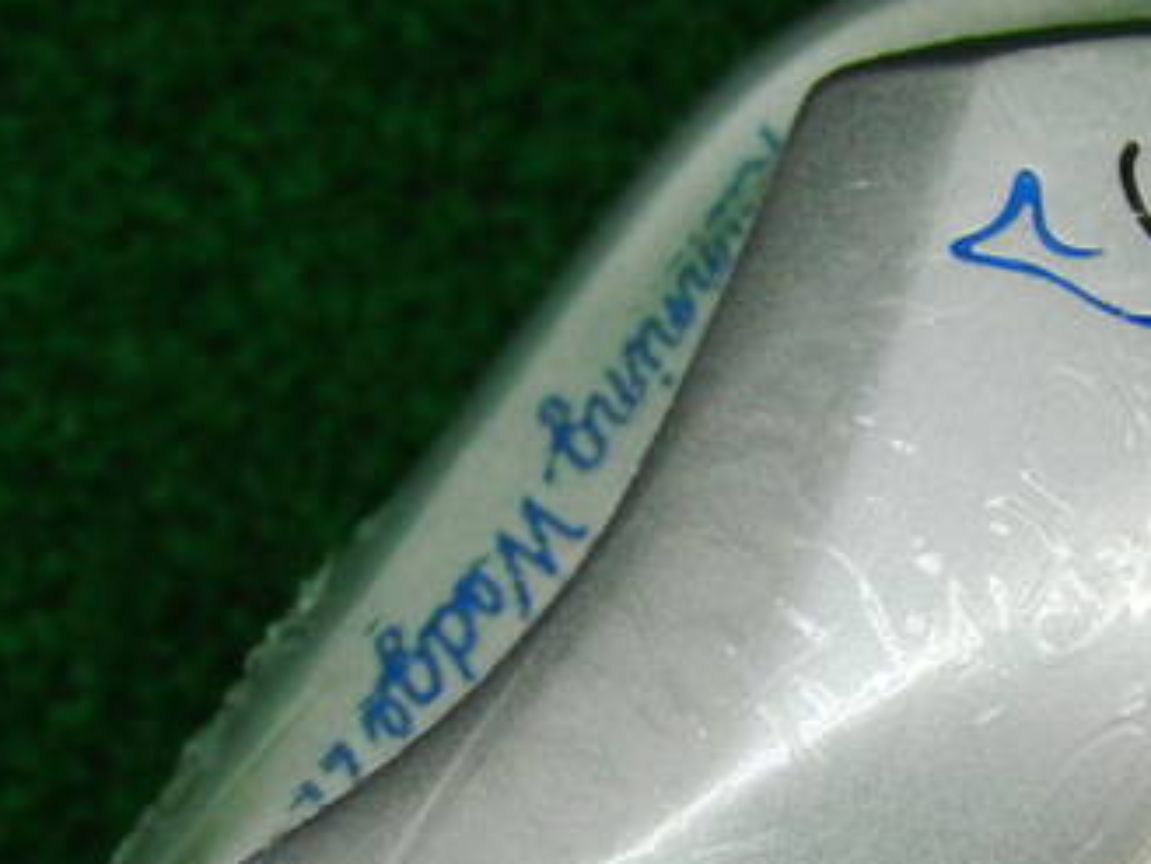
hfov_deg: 26.5
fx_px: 2395
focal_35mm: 72
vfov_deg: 20.3
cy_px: 637
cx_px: 934
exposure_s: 1/80
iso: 200
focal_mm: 6.42
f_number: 3.6
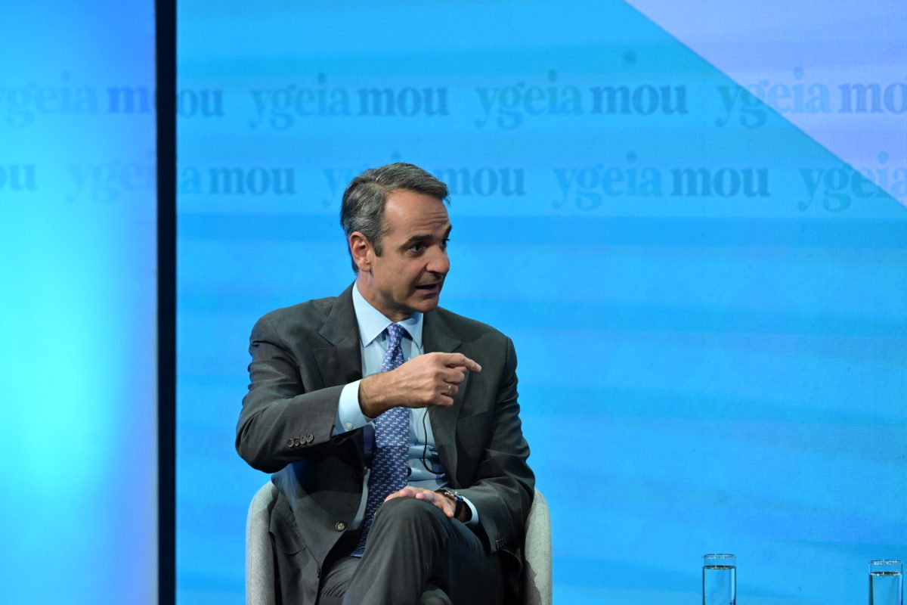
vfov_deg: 6.9
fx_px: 5038
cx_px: 454
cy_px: 302
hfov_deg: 10.3
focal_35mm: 200
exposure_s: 1/500
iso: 6400
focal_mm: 200
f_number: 5
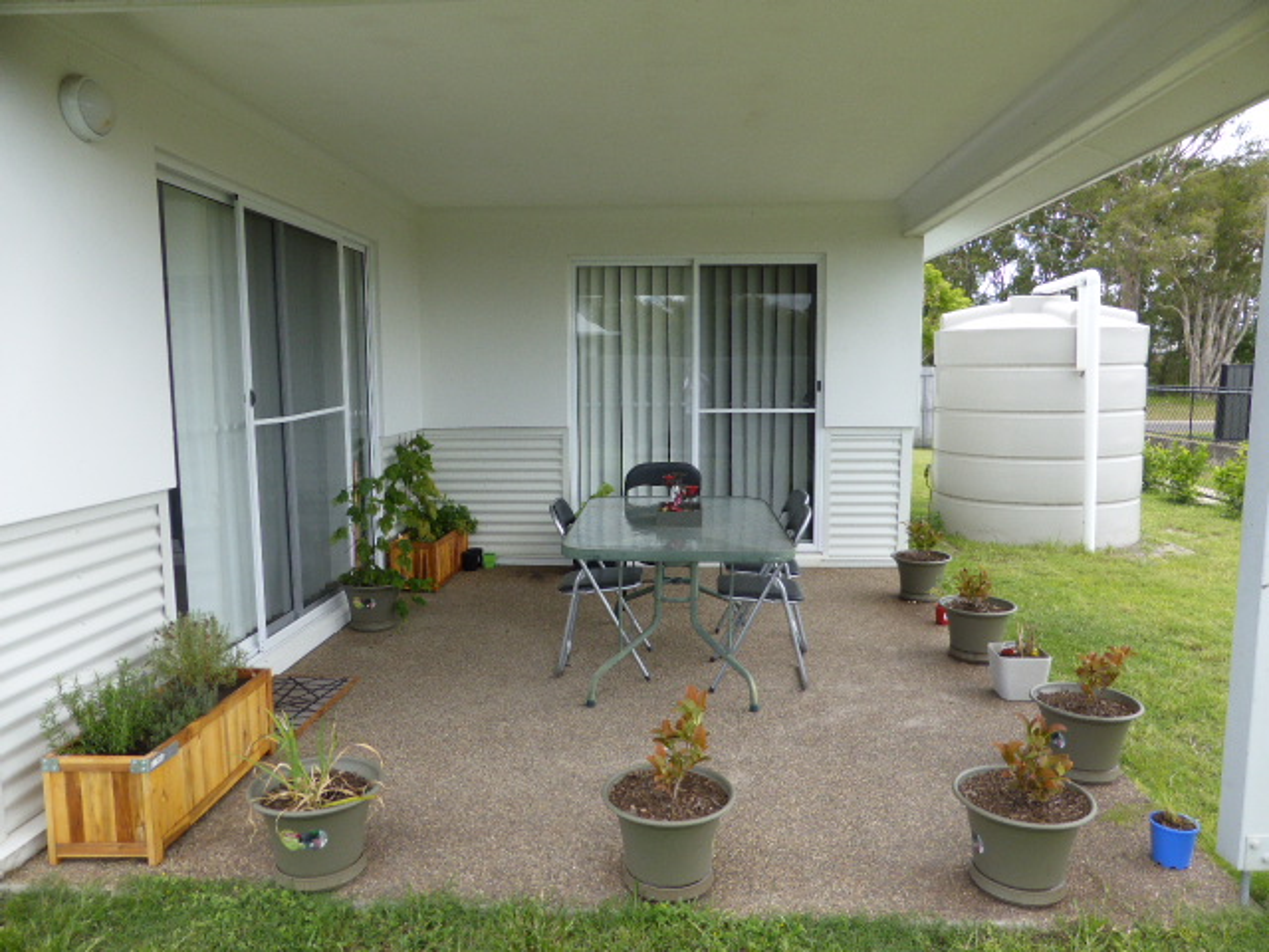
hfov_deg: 71.6
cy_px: 476
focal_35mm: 24
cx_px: 634
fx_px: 880
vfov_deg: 56.8
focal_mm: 4.3
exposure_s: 1/320
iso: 100
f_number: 3.3
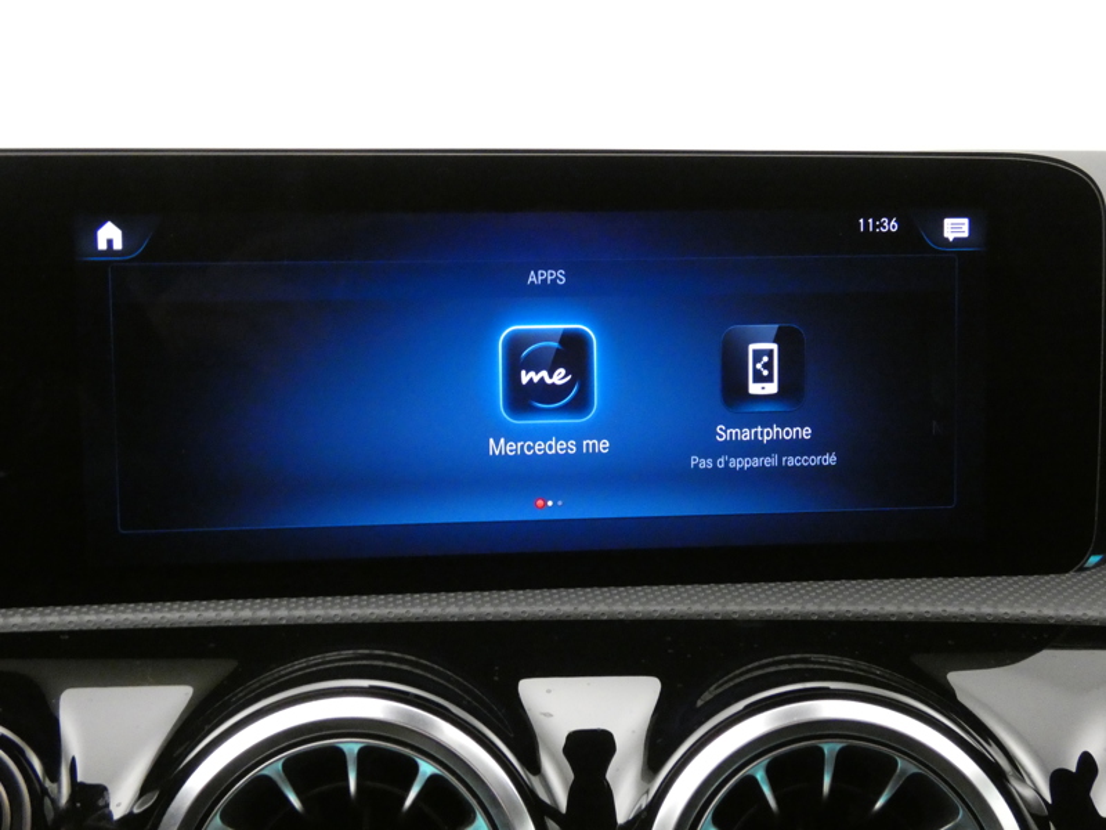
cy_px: 415
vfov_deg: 33.6
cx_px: 553
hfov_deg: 43.9
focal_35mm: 43
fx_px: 1374
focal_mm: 7.8
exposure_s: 1/15
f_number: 3.7
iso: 1600
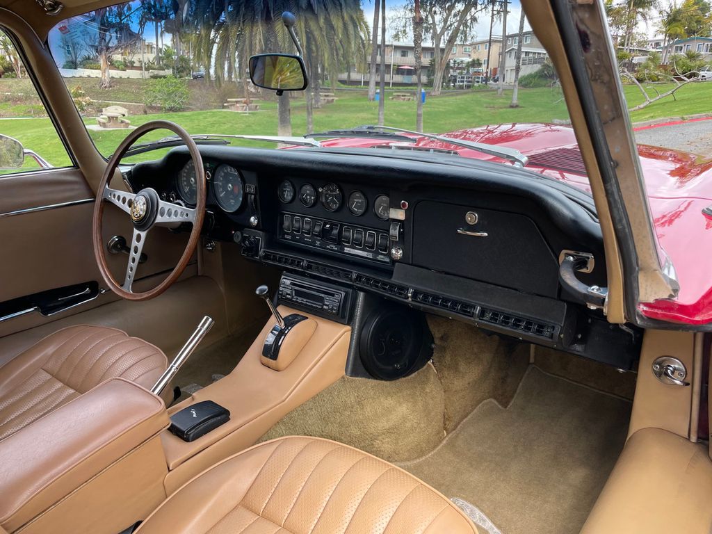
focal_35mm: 26
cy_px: 267
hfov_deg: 67.3
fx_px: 535
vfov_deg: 53.1
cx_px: 356
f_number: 1.6
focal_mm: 4.2
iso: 50
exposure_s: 1/749
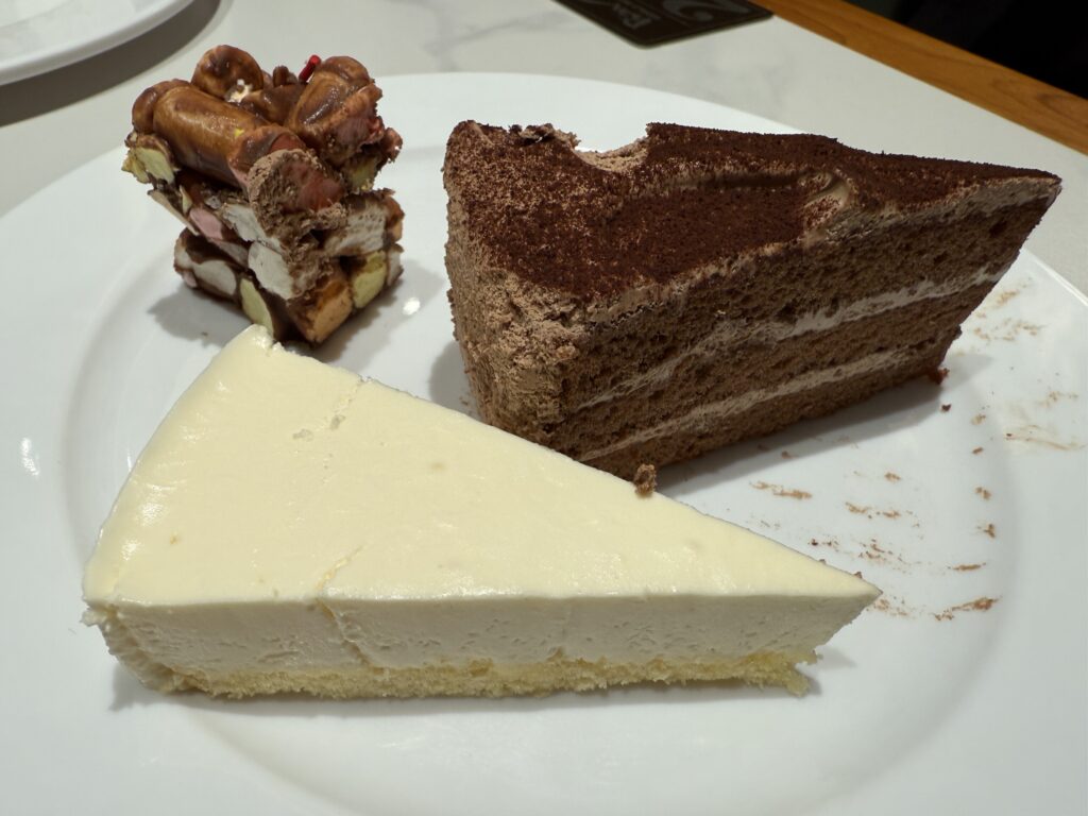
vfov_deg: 56.8
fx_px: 754
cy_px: 408
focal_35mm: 24
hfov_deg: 71.6
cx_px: 544
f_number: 2.2
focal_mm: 2.22
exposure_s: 1/100
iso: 50
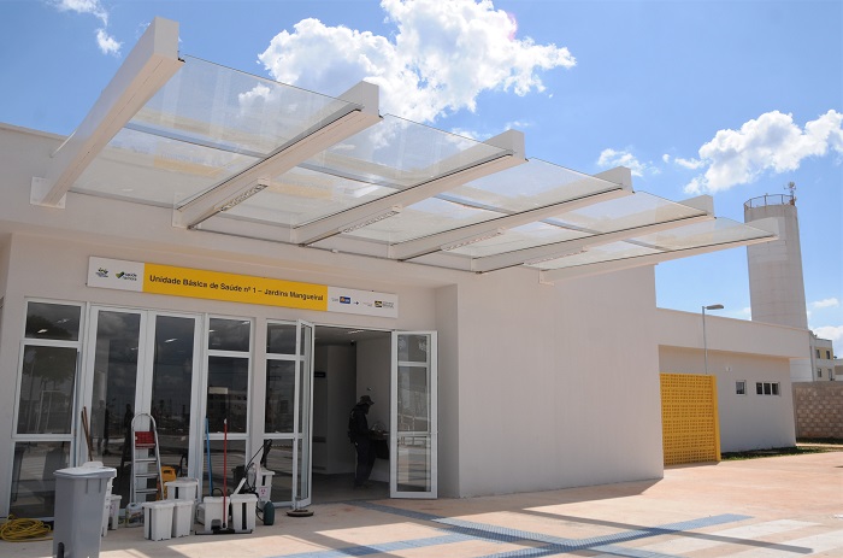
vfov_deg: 43.4
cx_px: 422
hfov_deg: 62.1
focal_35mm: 30
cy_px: 279
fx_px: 701
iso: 200
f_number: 5.6
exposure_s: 1/1000
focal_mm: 20
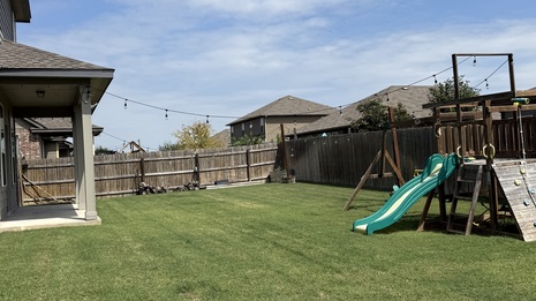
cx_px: 266
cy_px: 163
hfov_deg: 55.3
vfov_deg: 32.8
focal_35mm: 36
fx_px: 511
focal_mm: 6.76
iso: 80
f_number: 1.78
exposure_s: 1/6173
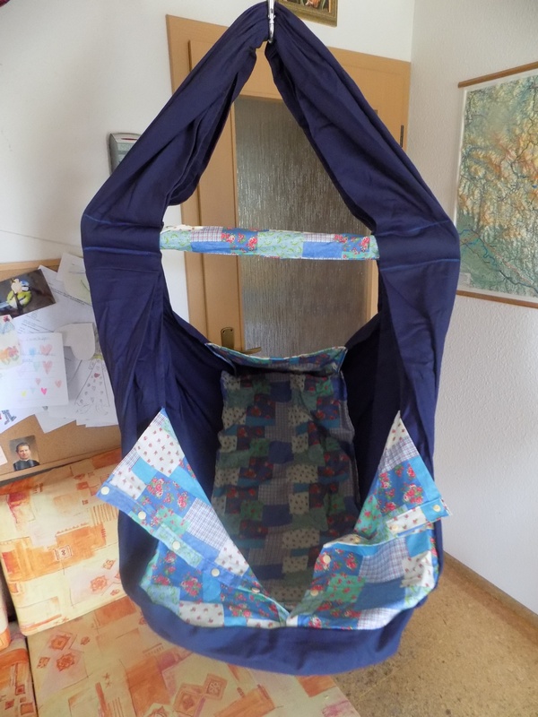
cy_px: 358
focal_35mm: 23
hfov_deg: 58.9
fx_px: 477
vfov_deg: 73.9
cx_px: 269
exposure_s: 1/13
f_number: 3.1
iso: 400
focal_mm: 4
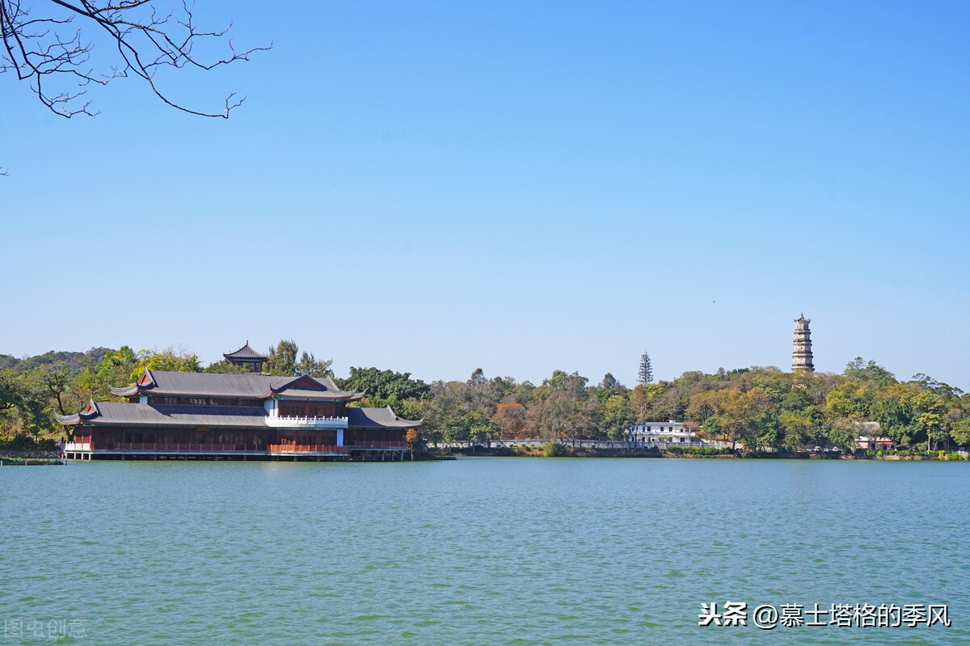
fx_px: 1172
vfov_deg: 30.8
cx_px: 485
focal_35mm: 44
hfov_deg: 45.0
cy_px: 323
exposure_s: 1/100
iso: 100
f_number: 14
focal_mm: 29
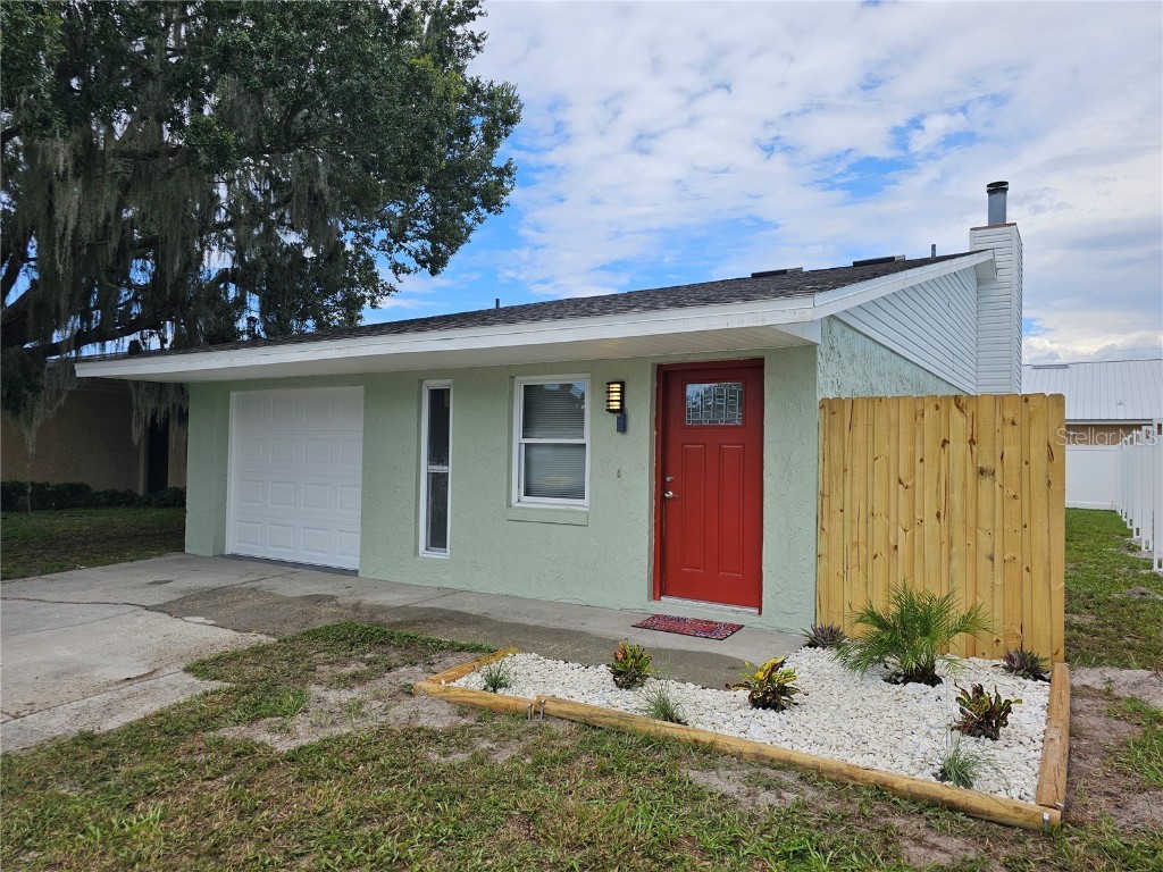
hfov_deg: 73.9
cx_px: 582
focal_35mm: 23
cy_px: 436
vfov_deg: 58.9
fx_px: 773
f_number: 1.7
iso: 10
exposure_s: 1/719
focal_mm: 6.3
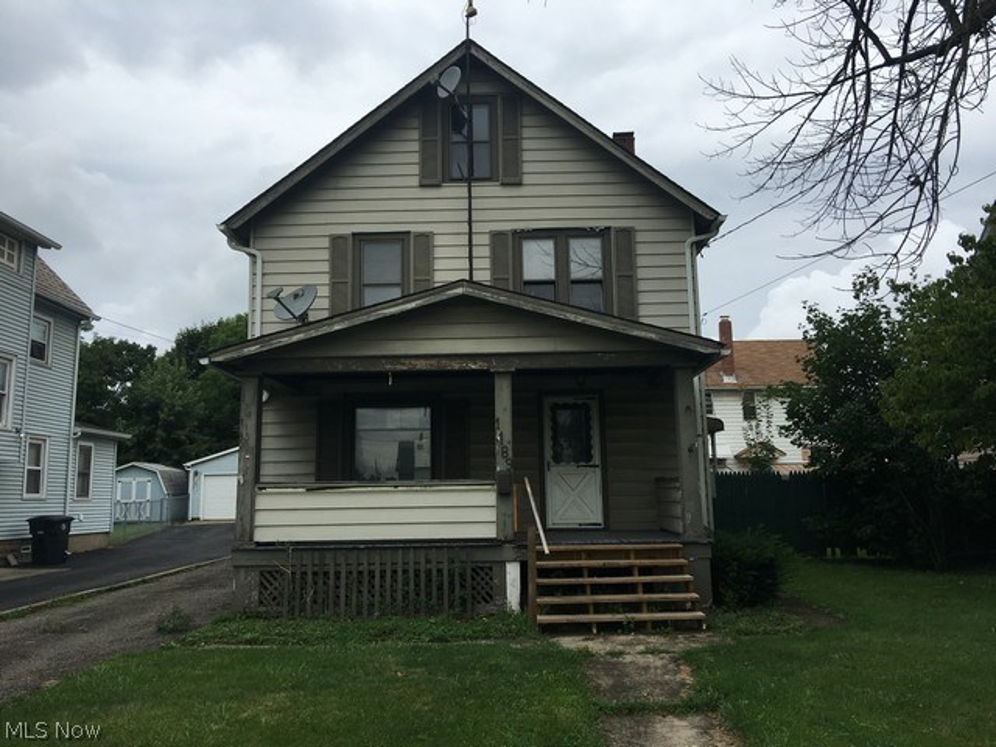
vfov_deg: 48.2
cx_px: 498
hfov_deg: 61.7
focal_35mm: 29
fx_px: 834
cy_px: 374
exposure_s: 1/1672
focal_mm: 4.15
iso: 25
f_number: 2.2
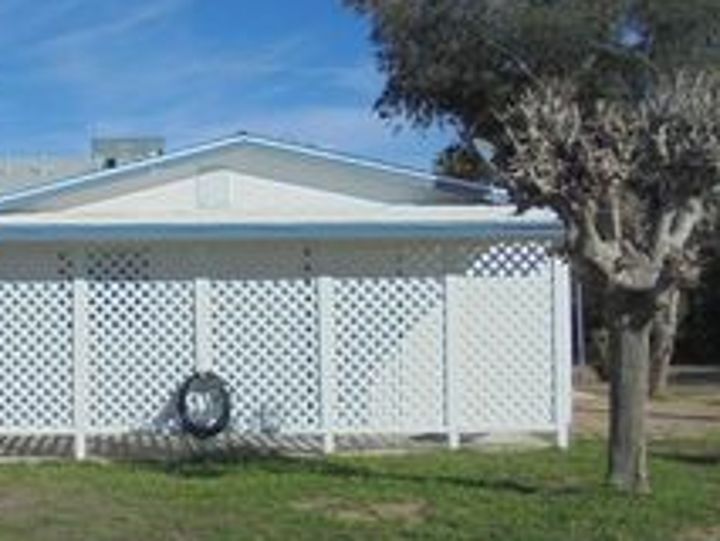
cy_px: 296
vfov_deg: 24.0
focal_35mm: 61
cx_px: -17
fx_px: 1269
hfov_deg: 29.4
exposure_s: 1/200
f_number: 11.5
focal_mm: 4.6
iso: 100
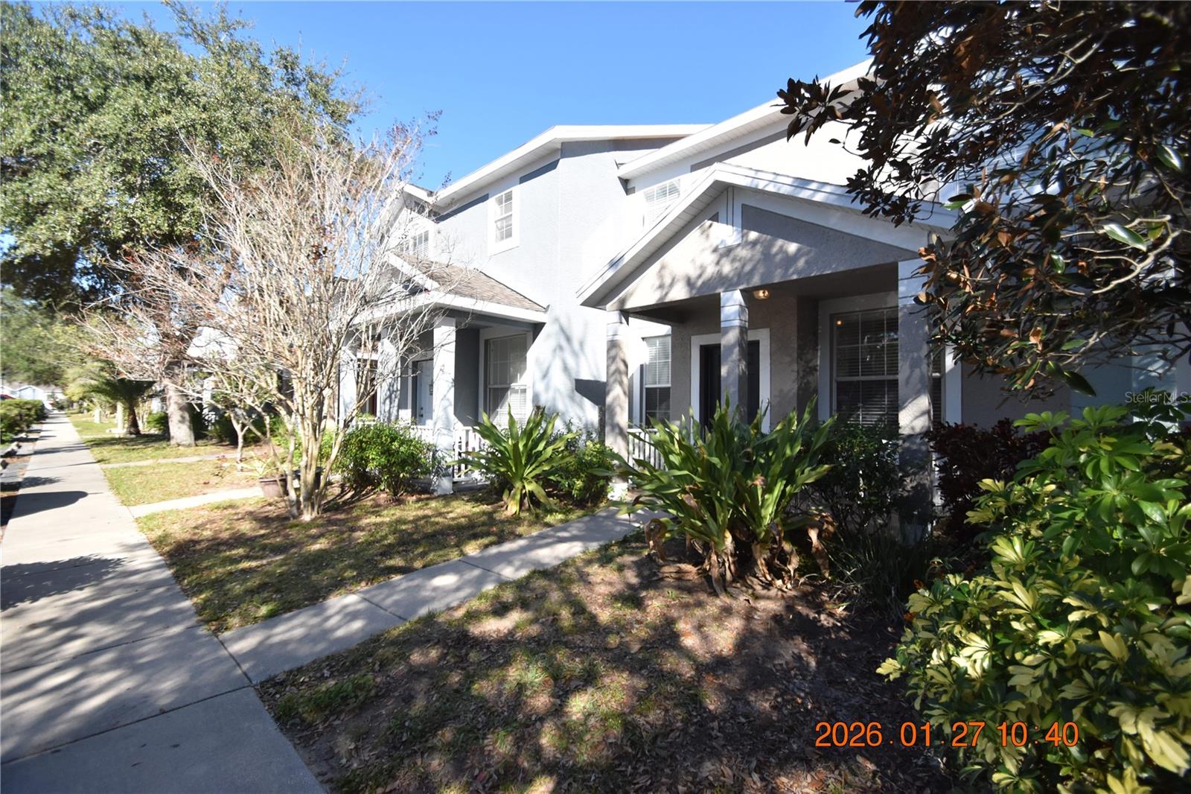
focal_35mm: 15
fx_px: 496
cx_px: 596
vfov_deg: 77.3
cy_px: 397
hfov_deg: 100.4
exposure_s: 1/4000
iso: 800
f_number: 3.5
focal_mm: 10
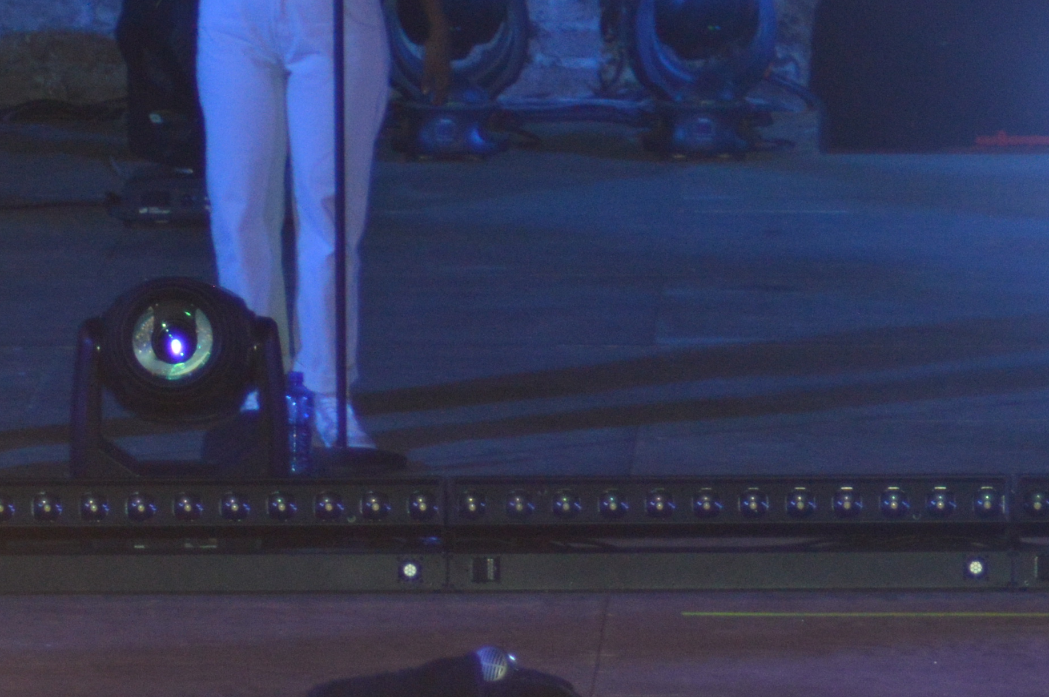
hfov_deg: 4.9
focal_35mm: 418
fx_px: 12157
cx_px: 1251
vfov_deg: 3.3
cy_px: 61
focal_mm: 85
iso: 800
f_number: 4
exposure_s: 1/50
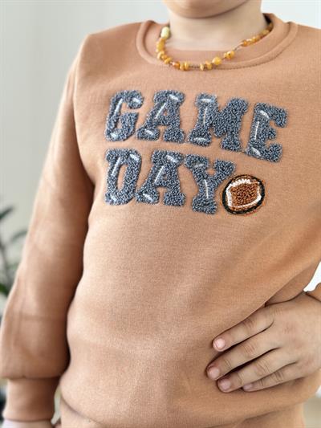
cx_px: 160
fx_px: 593
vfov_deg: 39.6
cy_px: 214
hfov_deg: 30.3
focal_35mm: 48
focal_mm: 6.76
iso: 100
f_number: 1.78
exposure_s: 1/62
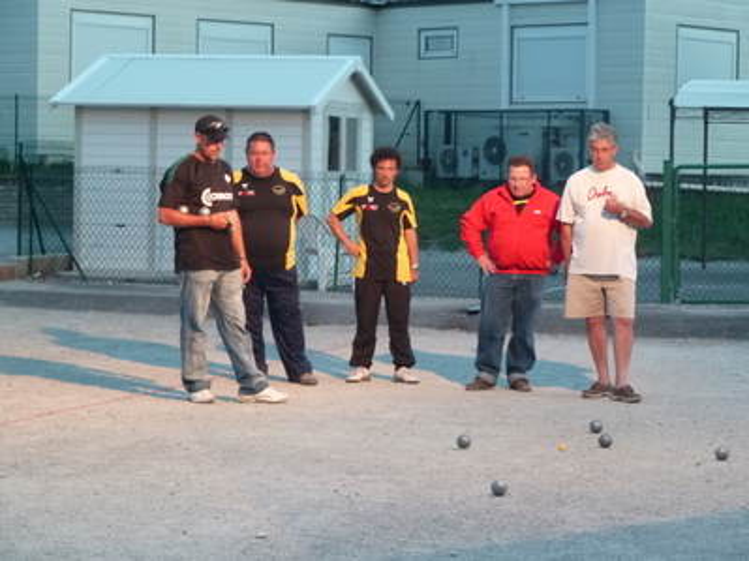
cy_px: 280
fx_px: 2401
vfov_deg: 13.3
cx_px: 374
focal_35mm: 111
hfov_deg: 17.7
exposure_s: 1/10
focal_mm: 18.2
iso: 400
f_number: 5
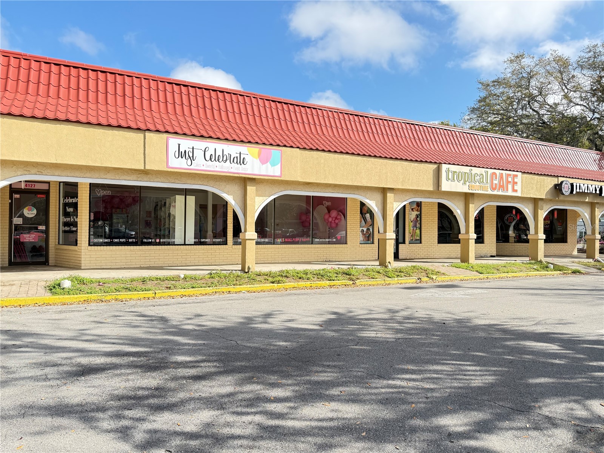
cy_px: 226
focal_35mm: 24
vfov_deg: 56.8
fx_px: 419
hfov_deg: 71.6
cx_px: 302
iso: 100
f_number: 1.78
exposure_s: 1/1292
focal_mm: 6.76
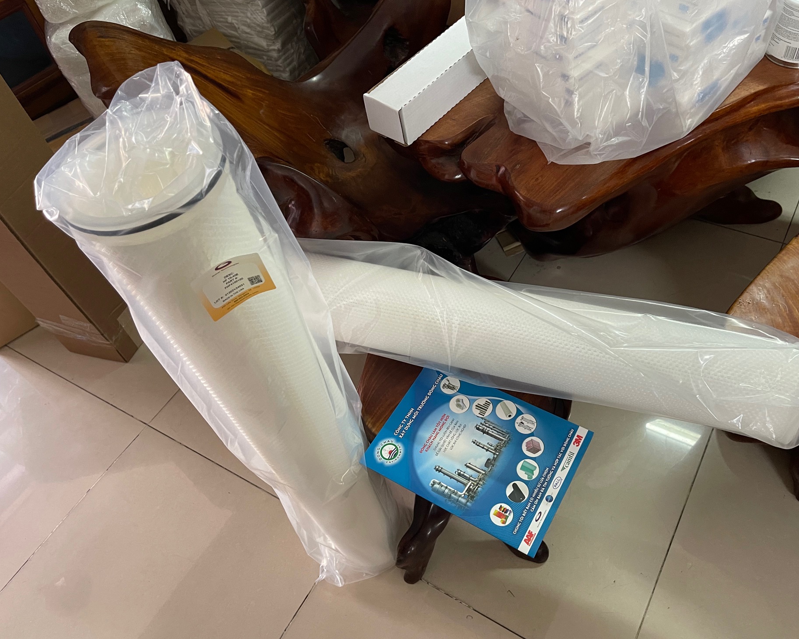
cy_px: 320
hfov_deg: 62.1
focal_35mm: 28
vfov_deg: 51.5
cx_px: 434
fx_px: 662
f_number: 1.6
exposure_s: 1/50
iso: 250
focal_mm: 5.1
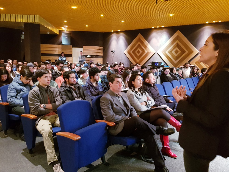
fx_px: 172
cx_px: 114
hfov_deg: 67.3
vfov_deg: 53.1
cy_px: 86
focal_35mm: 26
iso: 400
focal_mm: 4.2
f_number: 1.7
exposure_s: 1/10
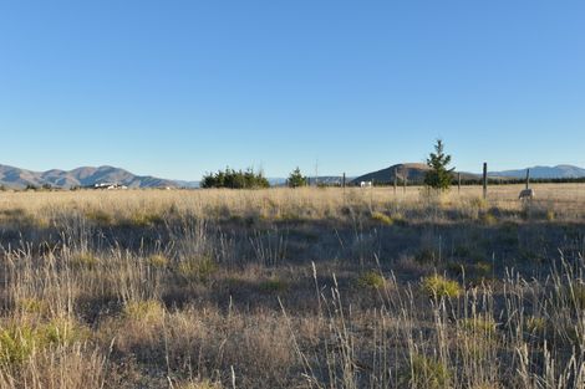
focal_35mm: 30
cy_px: 194
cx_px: 292
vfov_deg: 43.6
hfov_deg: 61.9
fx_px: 487
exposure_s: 1/200
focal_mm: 20
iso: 100
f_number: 7.1
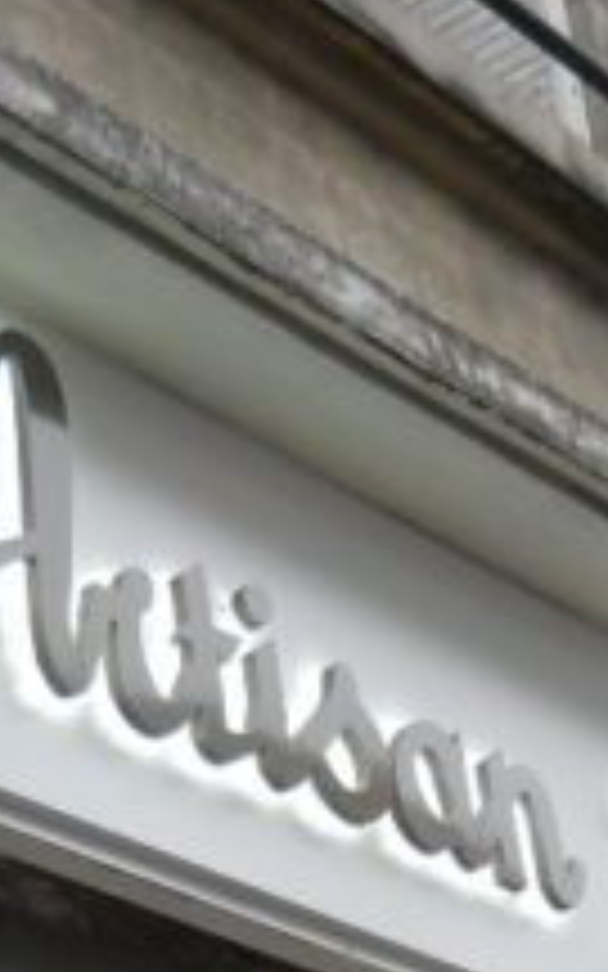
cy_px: 1071
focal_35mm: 131
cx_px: 563
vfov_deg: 15.5
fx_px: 3473
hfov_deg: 10.0
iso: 80
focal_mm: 6.72
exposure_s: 1/50
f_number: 3.1
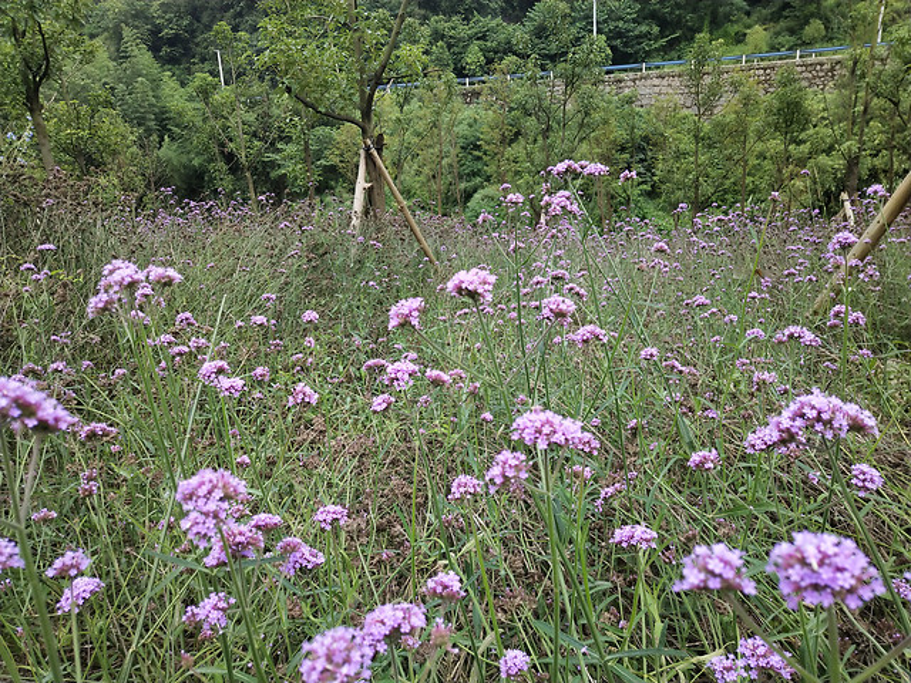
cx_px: 456
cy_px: 342
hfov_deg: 60.0
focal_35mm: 30
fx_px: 790
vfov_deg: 46.8
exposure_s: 1/256
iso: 50
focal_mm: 3.95
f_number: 1.8
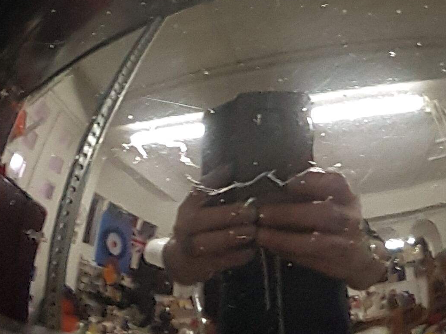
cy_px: -123
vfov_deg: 14.0
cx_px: 252
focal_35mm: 101
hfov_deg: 19.4
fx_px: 1301
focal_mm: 4.2
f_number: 1.7
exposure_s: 1/25
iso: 200
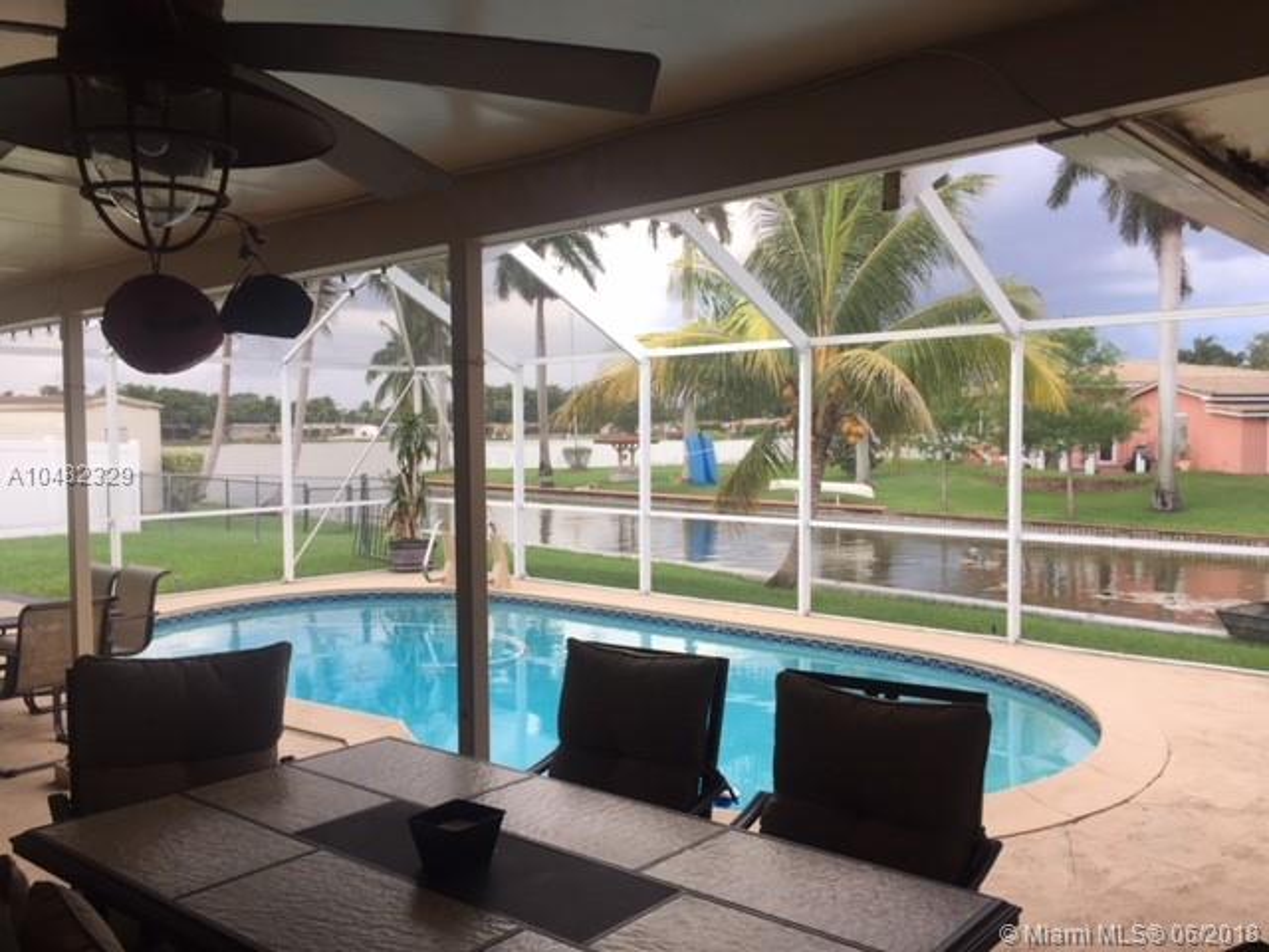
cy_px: 476
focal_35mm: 29
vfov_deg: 48.2
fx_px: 1063
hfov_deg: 61.7
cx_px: 634
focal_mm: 4.15
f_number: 2.2
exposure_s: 1/162
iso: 32
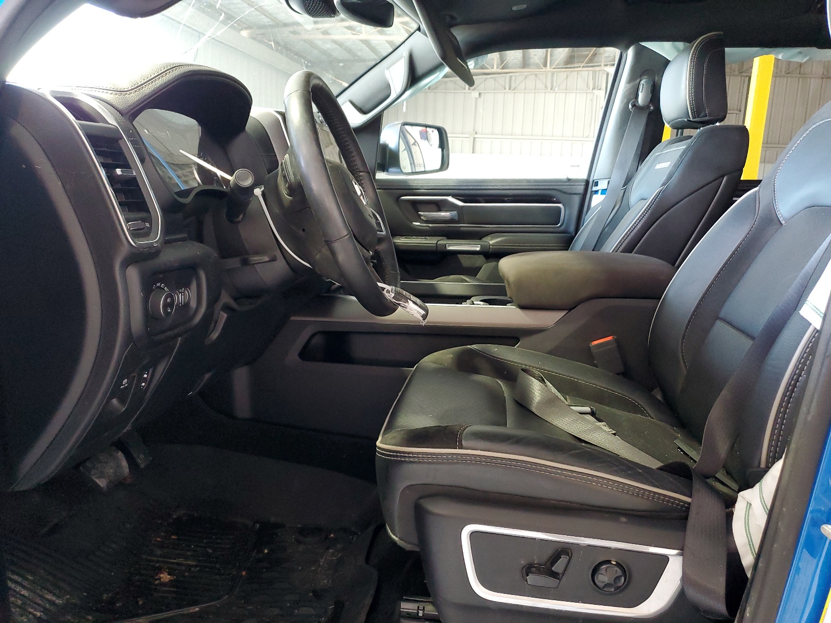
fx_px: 624
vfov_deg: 53.1
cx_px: 416
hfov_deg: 67.3
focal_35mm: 26
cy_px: 312
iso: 282
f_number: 1.5
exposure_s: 1/60.2
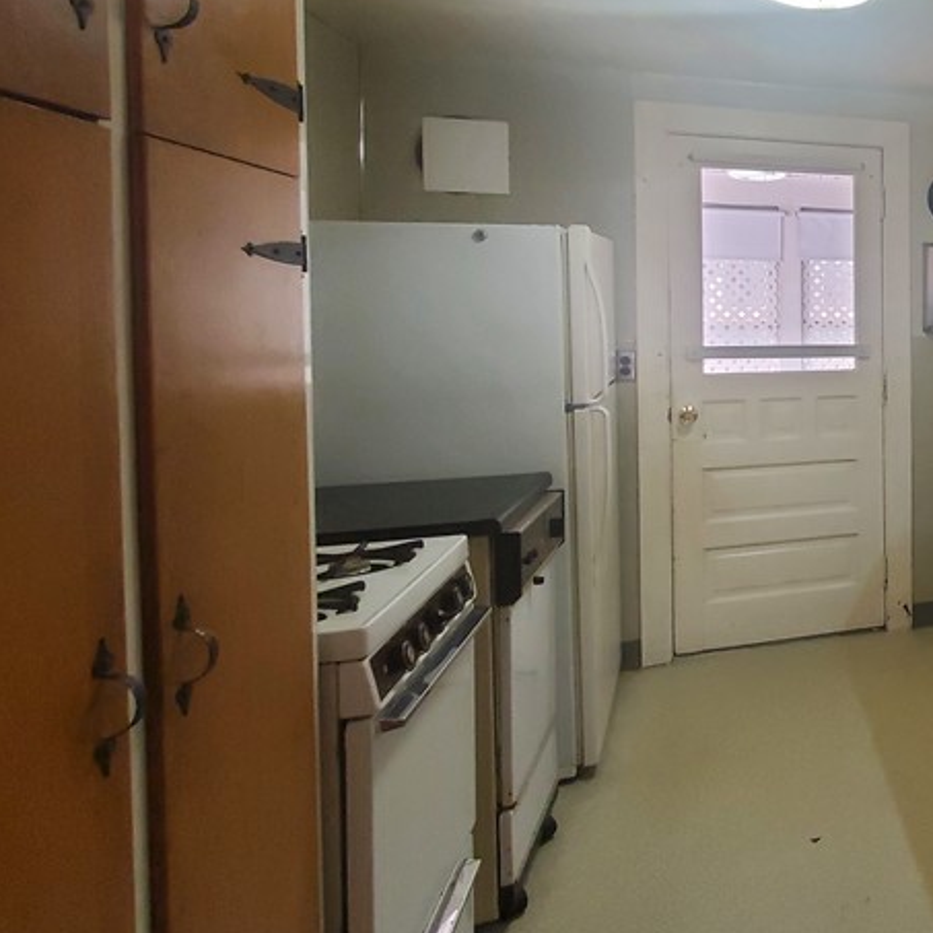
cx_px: 1015
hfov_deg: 46.1
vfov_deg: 59.7
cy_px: 323
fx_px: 793
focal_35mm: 26
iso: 200
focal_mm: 1.8
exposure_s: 1/60
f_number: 2.2
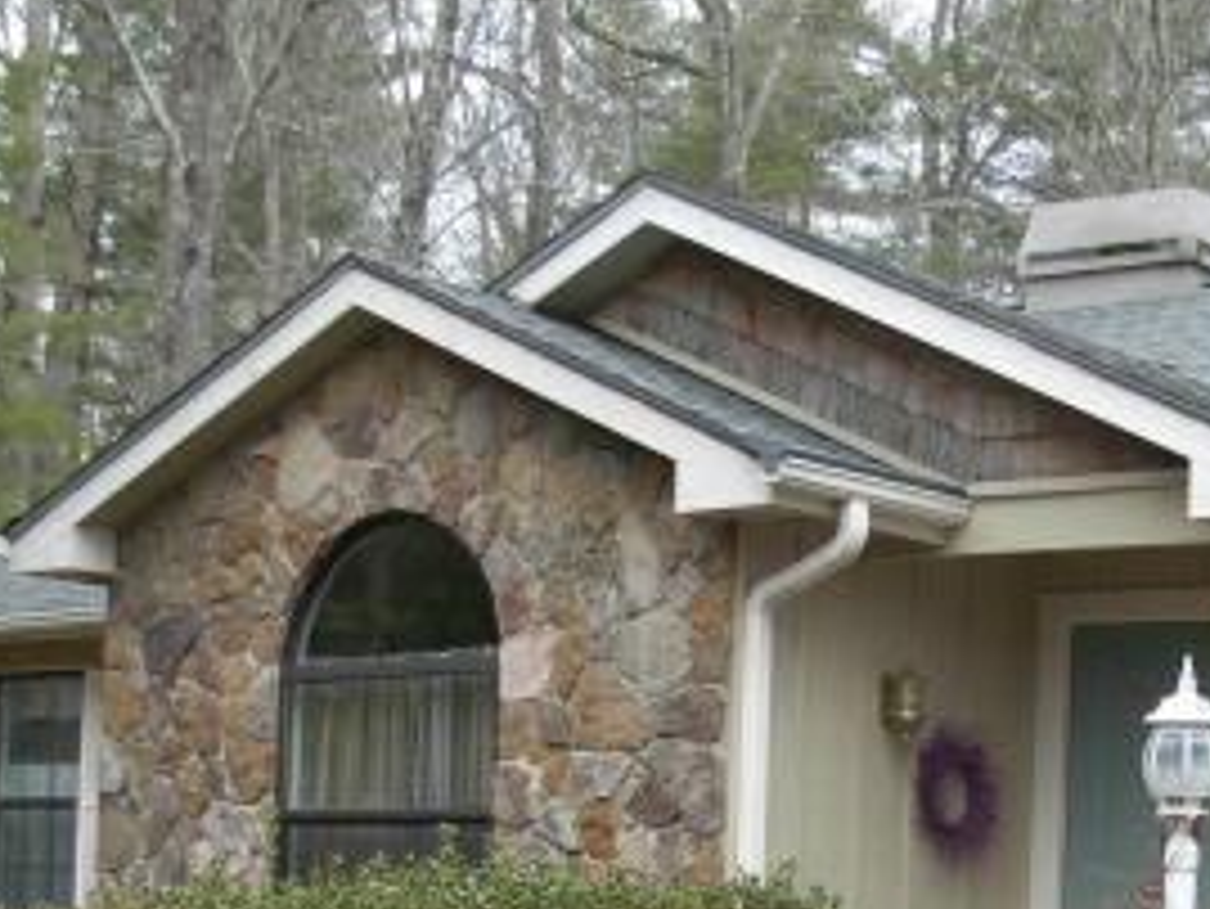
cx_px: 846
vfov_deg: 17.5
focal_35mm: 82
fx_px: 2868
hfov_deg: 23.7
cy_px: 932
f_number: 2.9
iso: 79
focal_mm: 6.3
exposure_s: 1/121
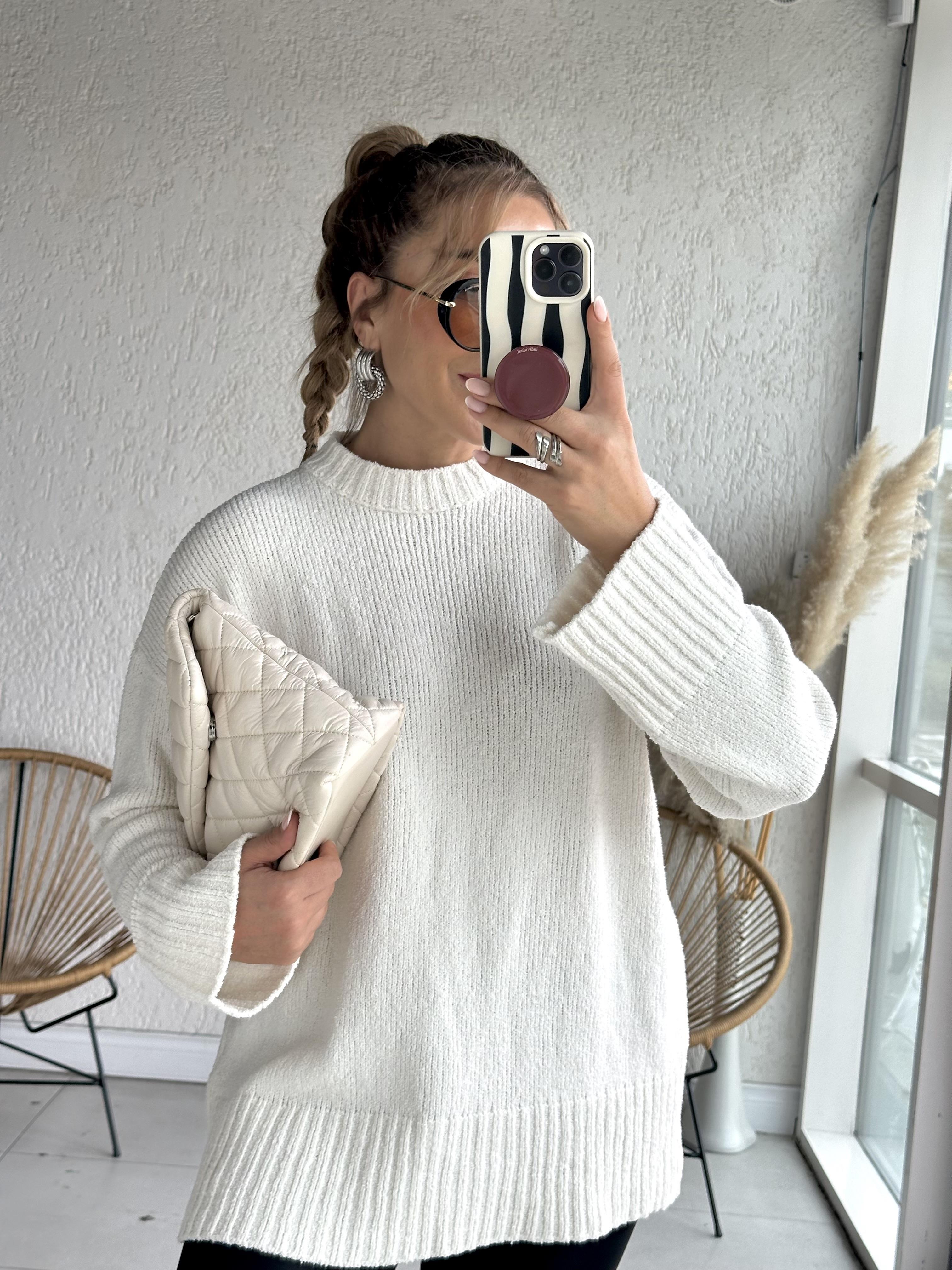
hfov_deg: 30.3
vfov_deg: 39.7
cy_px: 635
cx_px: 476
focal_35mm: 48
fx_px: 1760
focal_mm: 6.86
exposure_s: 1/396
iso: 64
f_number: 1.78
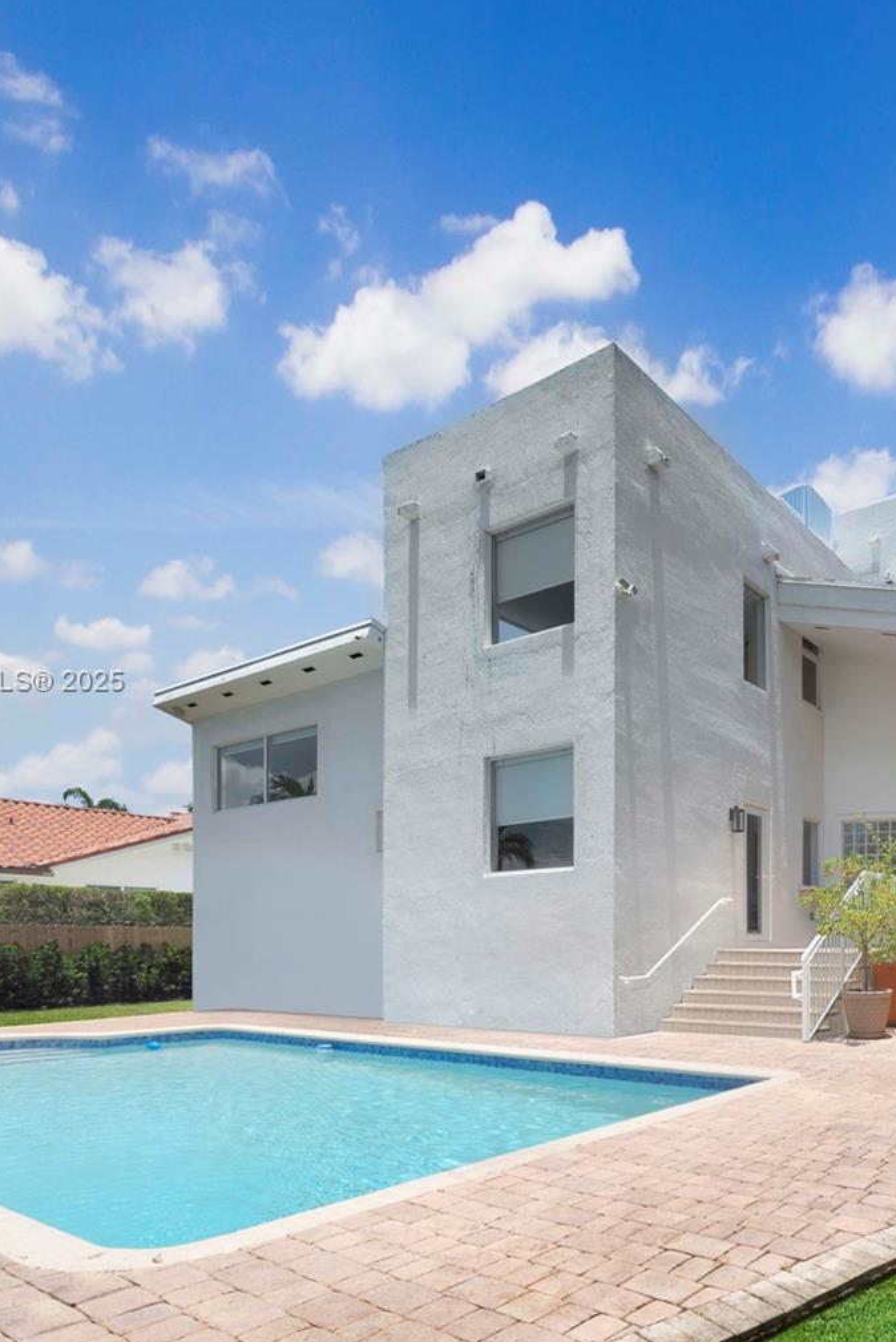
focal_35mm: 19
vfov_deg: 86.9
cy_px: 683
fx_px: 709
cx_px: 762
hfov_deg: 57.8
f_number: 11
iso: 50
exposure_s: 1/80
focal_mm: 12
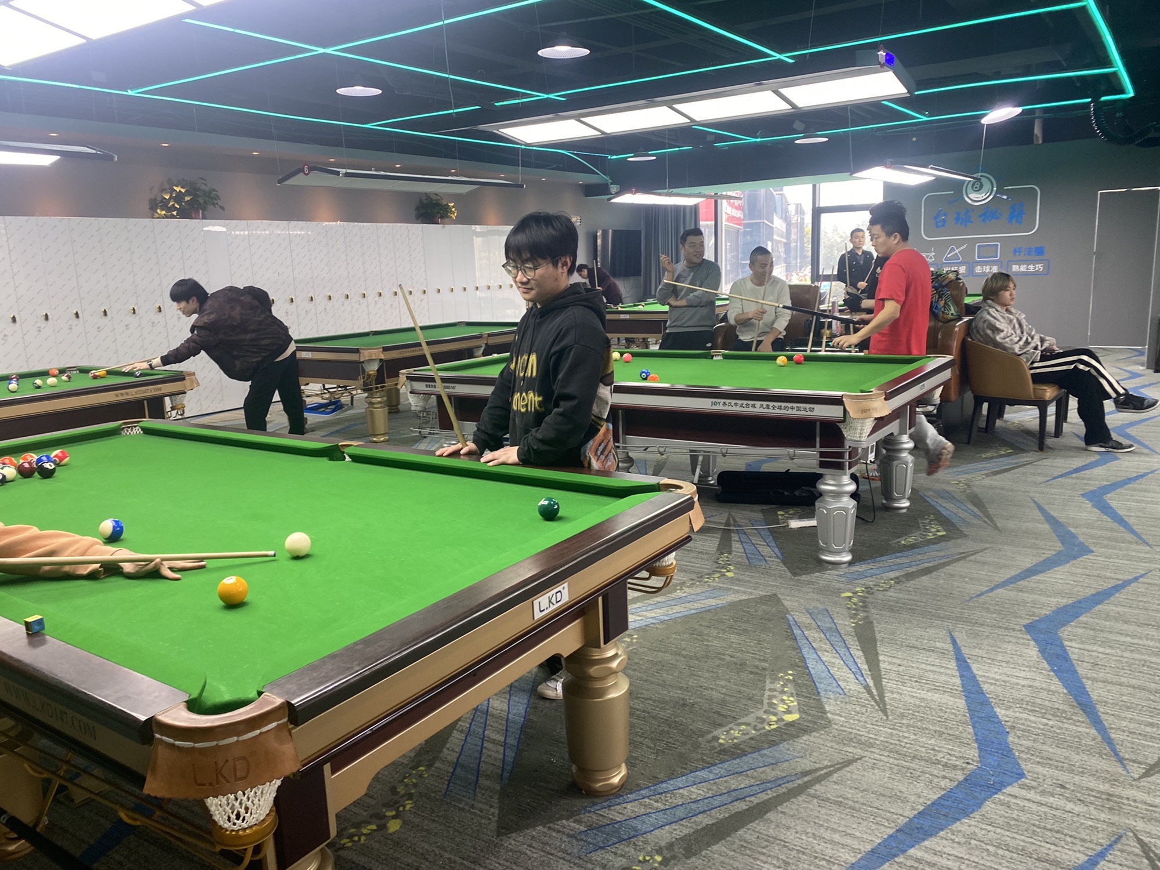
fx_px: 871
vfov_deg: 53.1
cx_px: 580
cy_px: 435
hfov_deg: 67.3
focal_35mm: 26
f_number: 1.8
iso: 80
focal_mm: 4.25
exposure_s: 1/100
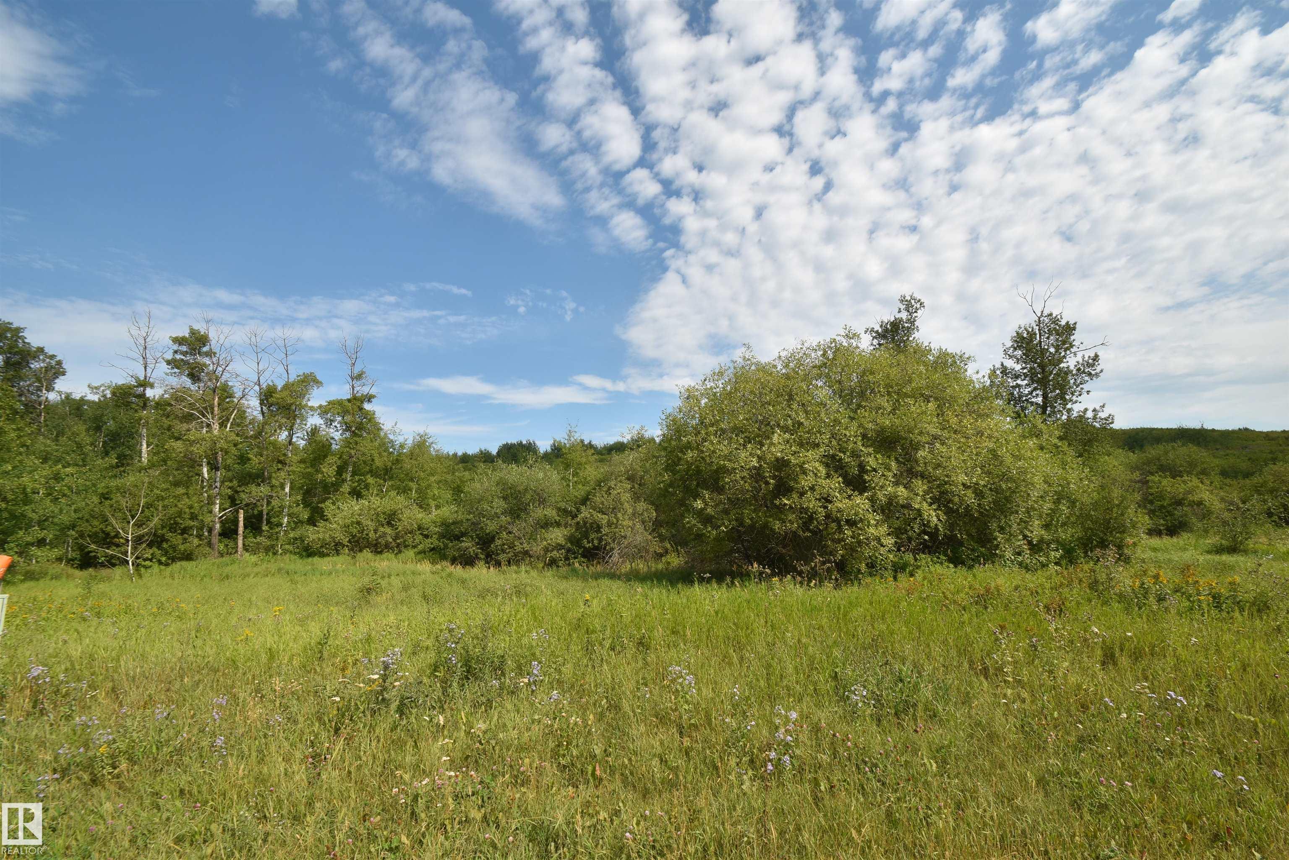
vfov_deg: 77.3
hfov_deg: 100.4
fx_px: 537
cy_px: 430
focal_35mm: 15
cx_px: 644
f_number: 11
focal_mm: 10
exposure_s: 1/200
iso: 100
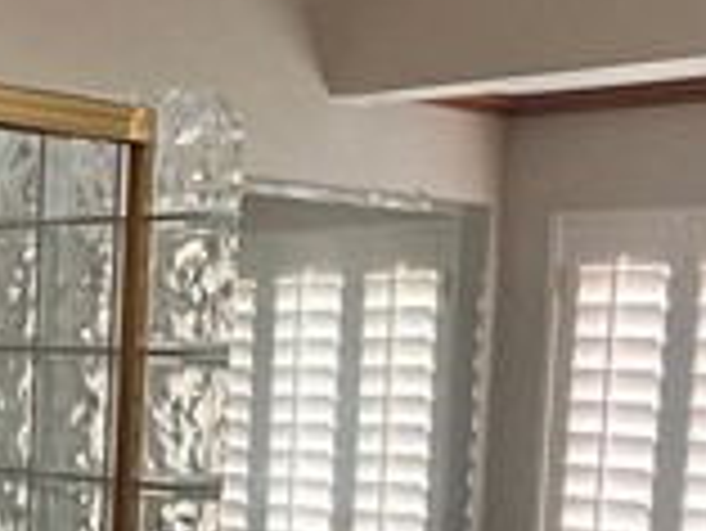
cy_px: 540
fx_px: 2164
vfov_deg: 13.8
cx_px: 112
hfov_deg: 18.3
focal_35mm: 106
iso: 400
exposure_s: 1/60
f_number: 1.5
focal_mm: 5.7
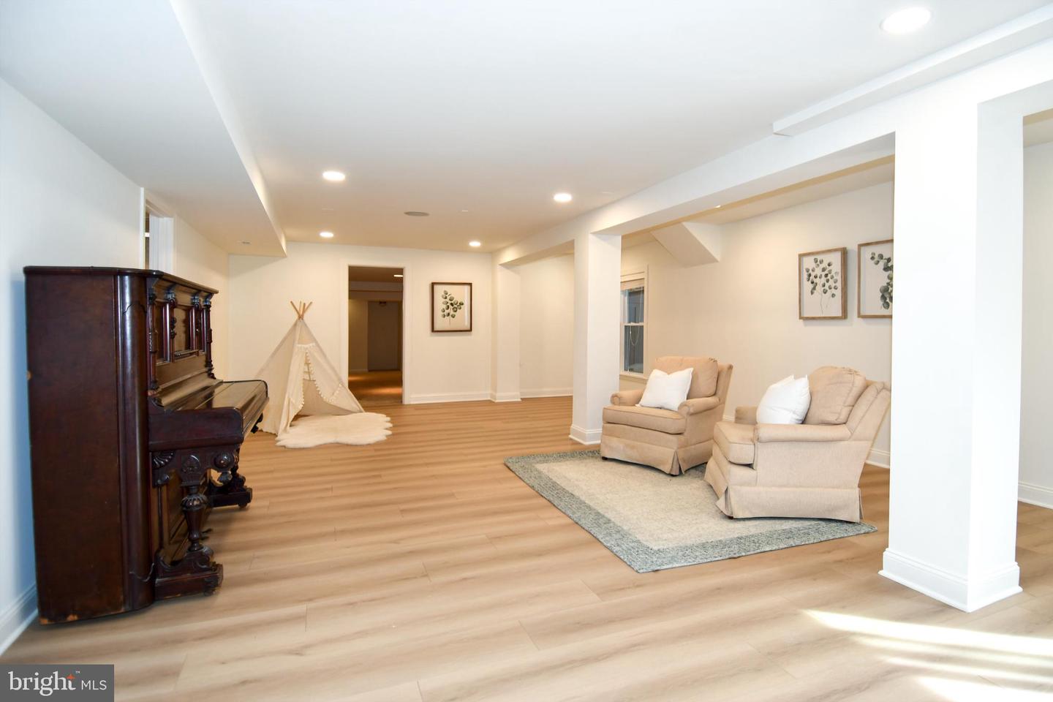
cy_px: 351
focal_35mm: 18
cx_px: 526
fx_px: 526
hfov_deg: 90.0
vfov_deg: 67.4
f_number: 4
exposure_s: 1/60
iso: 320
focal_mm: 12
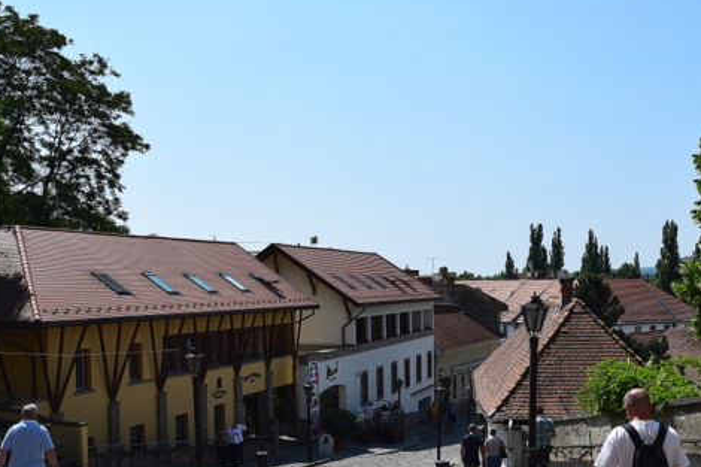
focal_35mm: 46
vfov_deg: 29.1
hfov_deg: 41.8
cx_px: 506
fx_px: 895
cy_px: 283
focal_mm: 18
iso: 320
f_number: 11
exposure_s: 1/500
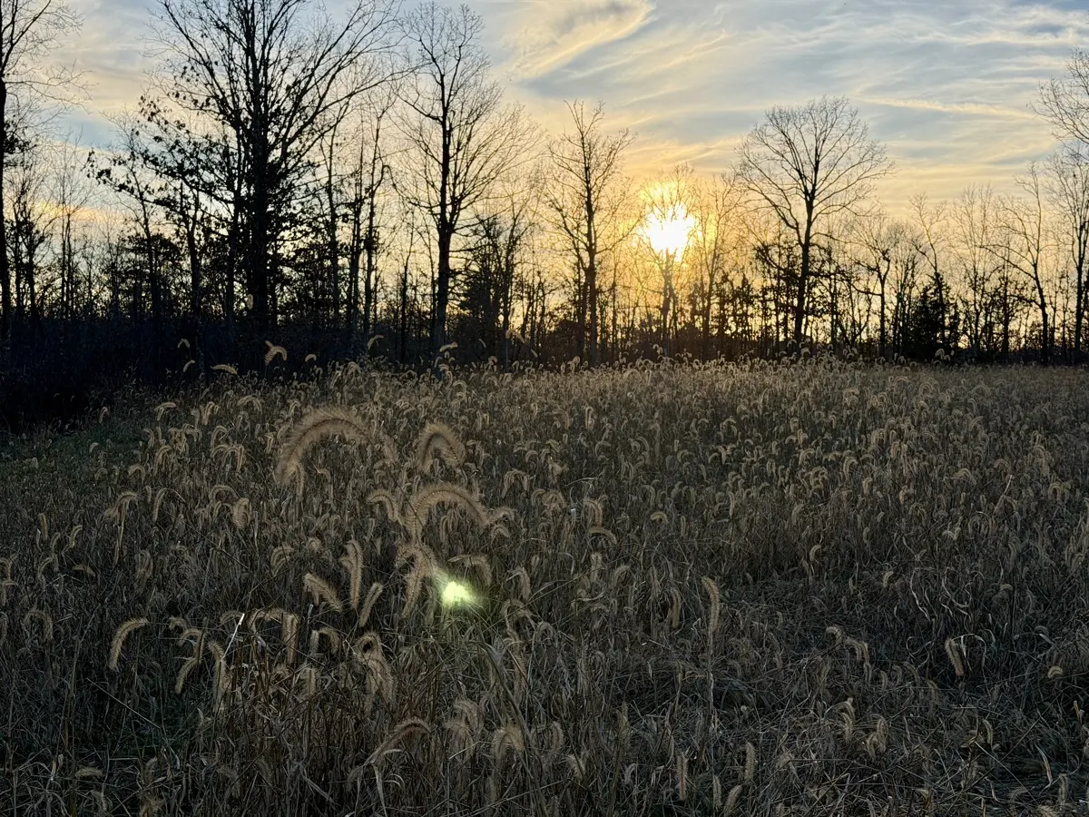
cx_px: 544
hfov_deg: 39.7
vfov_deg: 30.3
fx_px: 1510
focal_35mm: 48
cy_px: 408
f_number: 1.78
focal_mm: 6.76
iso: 80
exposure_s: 1/2976
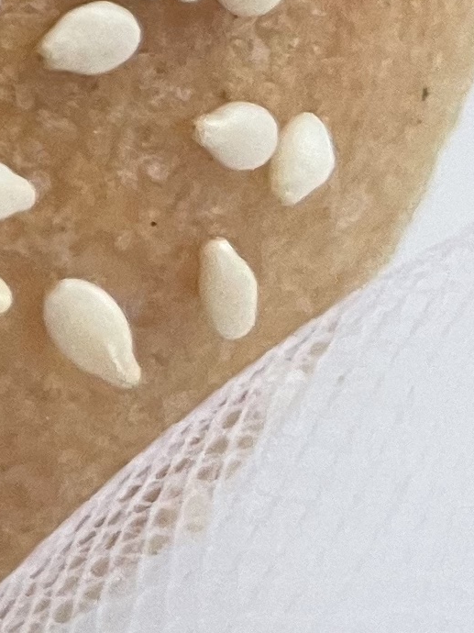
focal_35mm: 152
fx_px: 2777
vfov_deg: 12.0
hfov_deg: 8.6
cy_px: -504
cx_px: -778
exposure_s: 1/50
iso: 125
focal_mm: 4.2
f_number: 1.6
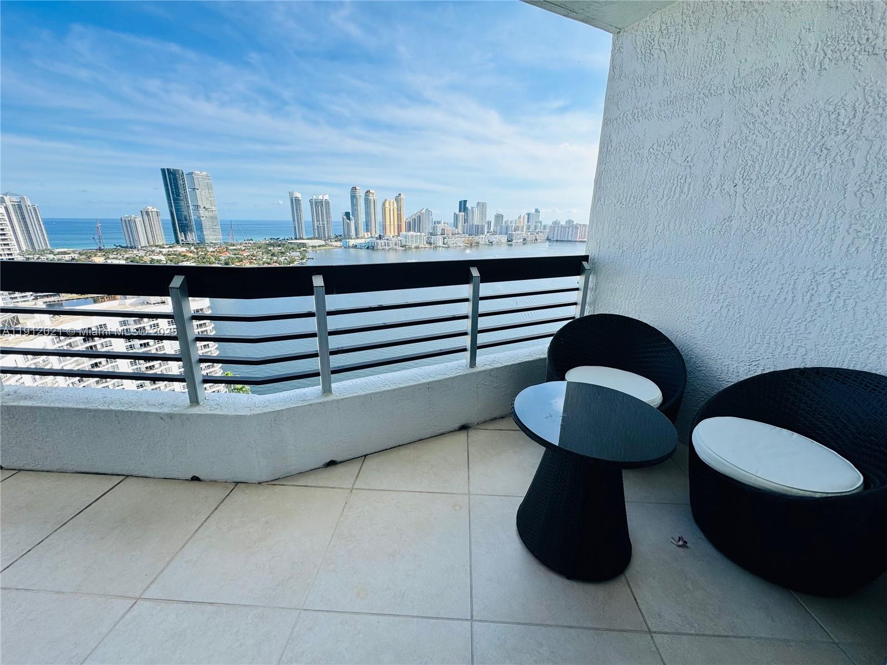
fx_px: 359
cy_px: 332
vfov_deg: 85.7
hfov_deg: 102.1
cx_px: 444
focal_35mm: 14
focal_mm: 2.22
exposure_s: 1/932
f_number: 2.2
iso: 50
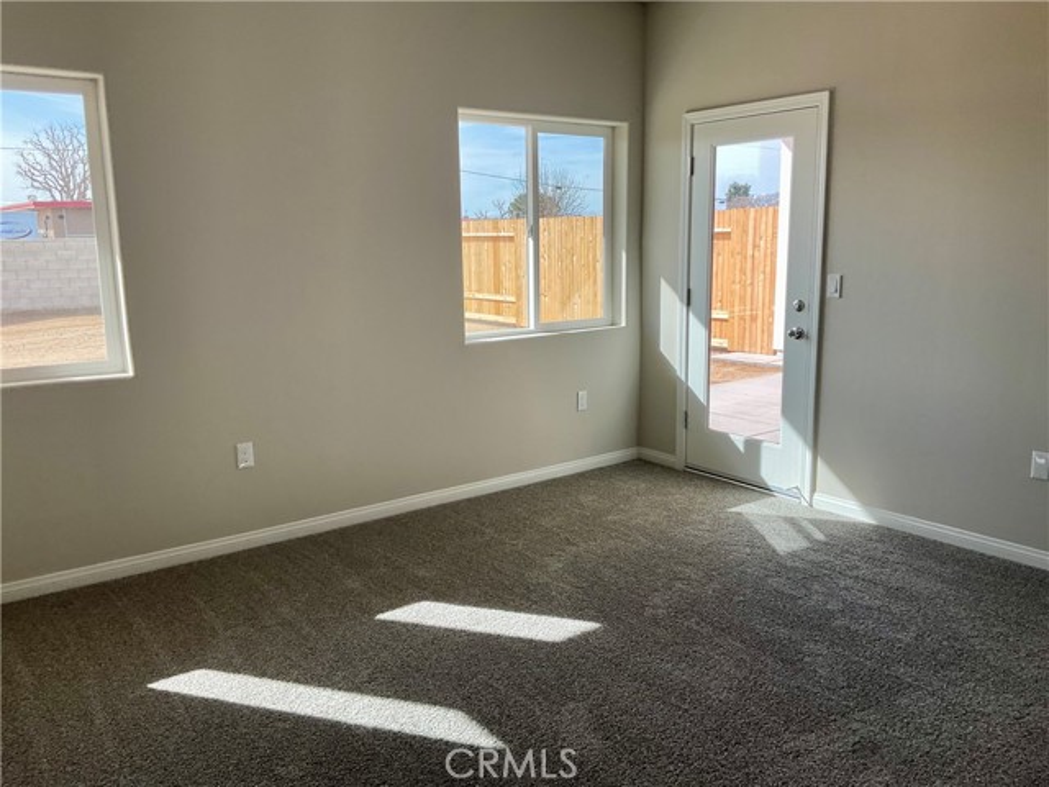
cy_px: 394
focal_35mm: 29
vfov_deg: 48.2
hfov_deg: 61.7
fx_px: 879
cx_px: 524
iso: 16
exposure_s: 1/259
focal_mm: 3
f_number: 1.8
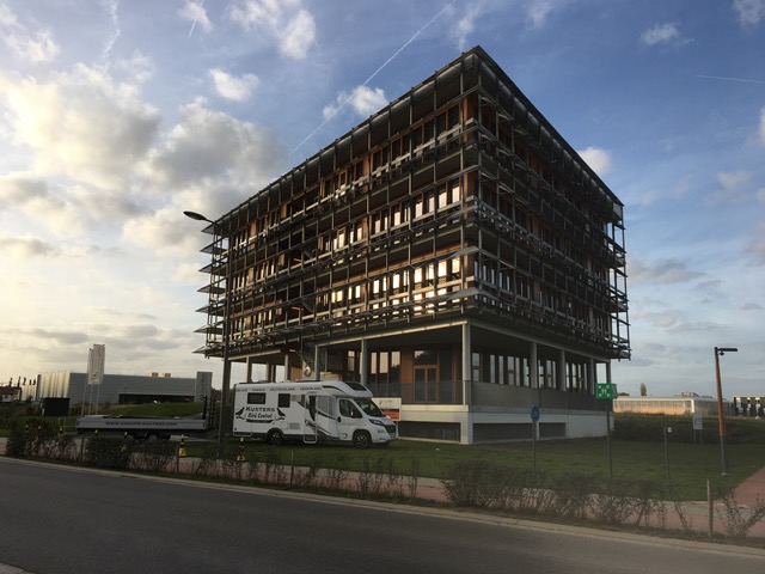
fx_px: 641
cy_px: 287
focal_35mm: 29
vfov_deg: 48.2
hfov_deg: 61.7
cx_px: 382
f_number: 2.2
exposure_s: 1/818
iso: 25
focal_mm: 4.15
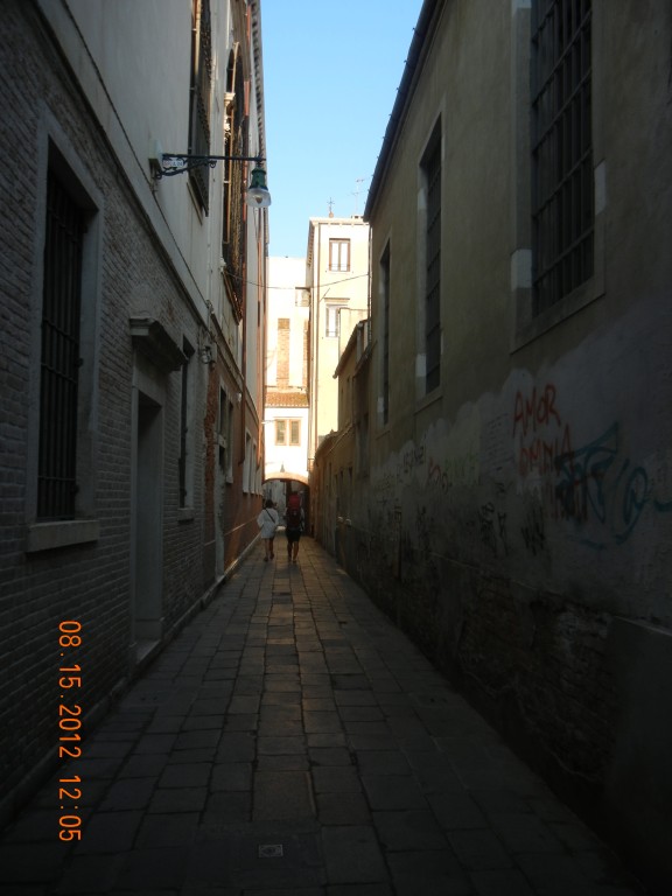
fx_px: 777
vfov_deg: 60.0
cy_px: 448
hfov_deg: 46.8
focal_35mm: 30
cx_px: 336
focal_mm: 5.4
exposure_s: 1/394
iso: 160
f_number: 3.5
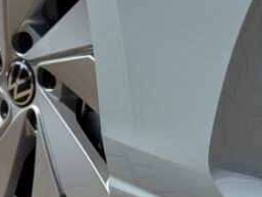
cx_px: 140
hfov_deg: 10.4
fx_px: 1446
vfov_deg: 7.7
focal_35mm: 191
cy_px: -34
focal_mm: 6.76
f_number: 1.78
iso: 64
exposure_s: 1/7937
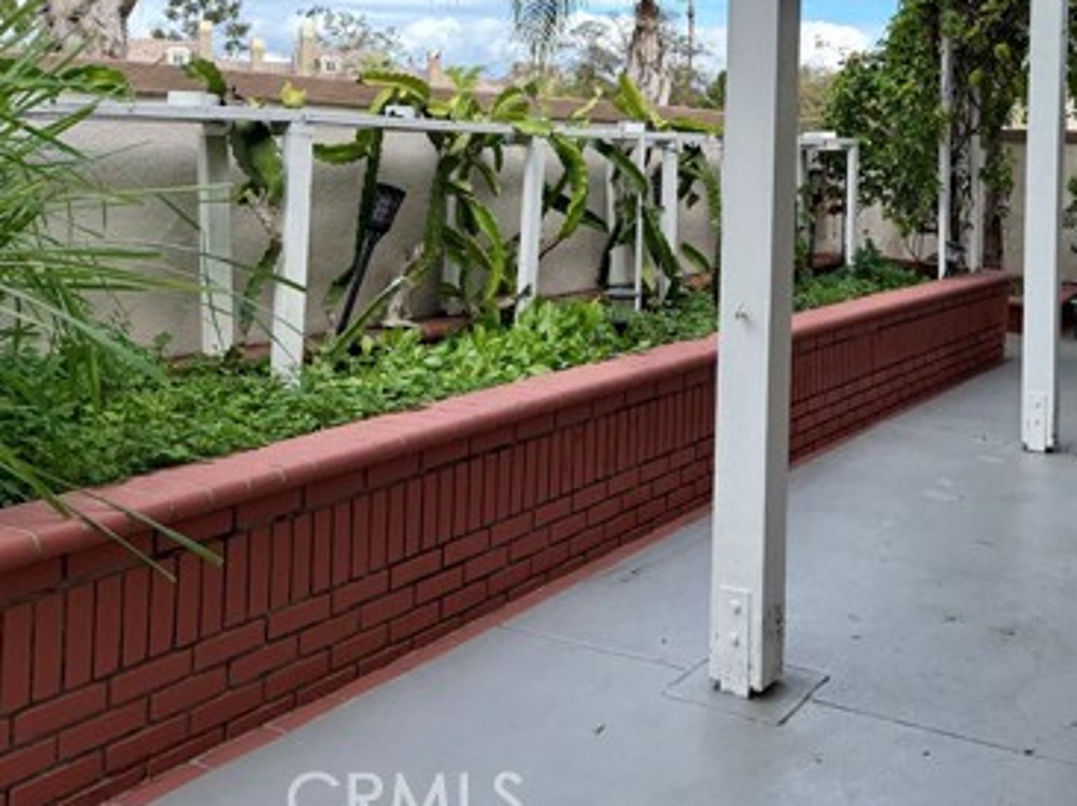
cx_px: 730
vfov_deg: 33.1
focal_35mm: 42
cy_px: 135
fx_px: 1306
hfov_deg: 44.1
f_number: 1.78
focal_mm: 6.76
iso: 80
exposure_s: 1/2801
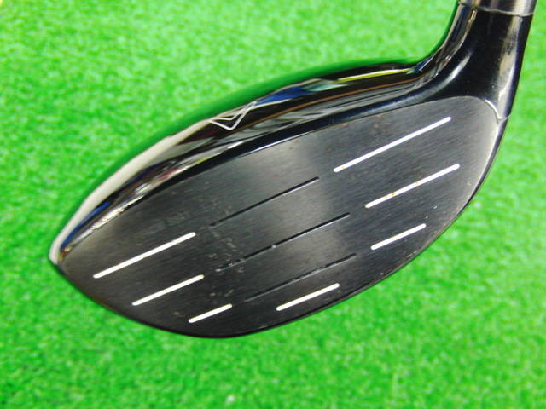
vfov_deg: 38.7
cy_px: 204
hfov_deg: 50.1
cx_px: 273
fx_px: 584
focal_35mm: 37
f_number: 3.6
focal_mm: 6.42
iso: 400
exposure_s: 1/10
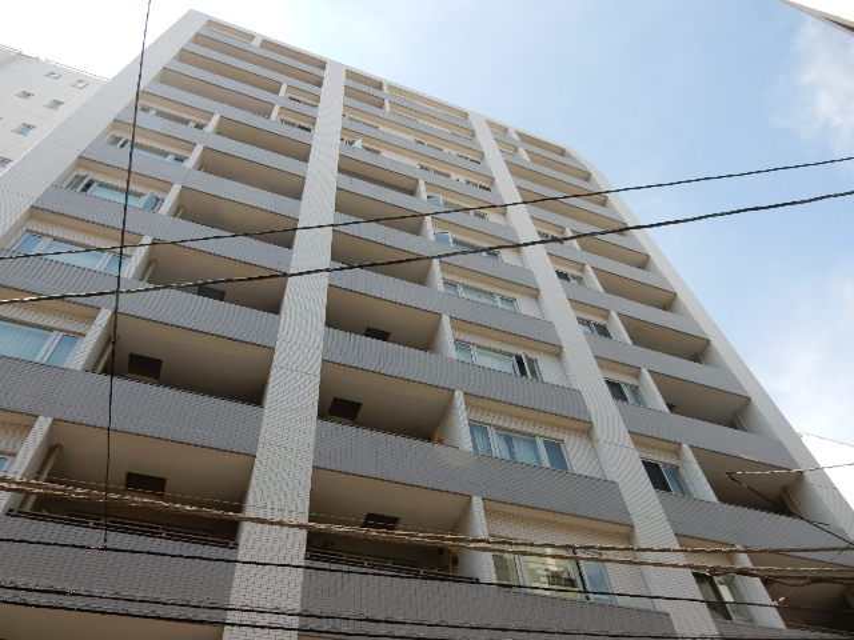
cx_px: 427
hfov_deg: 69.4
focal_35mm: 25
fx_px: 617
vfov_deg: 54.9
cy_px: 320
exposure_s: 1/500
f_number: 3.7
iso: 125
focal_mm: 4.5
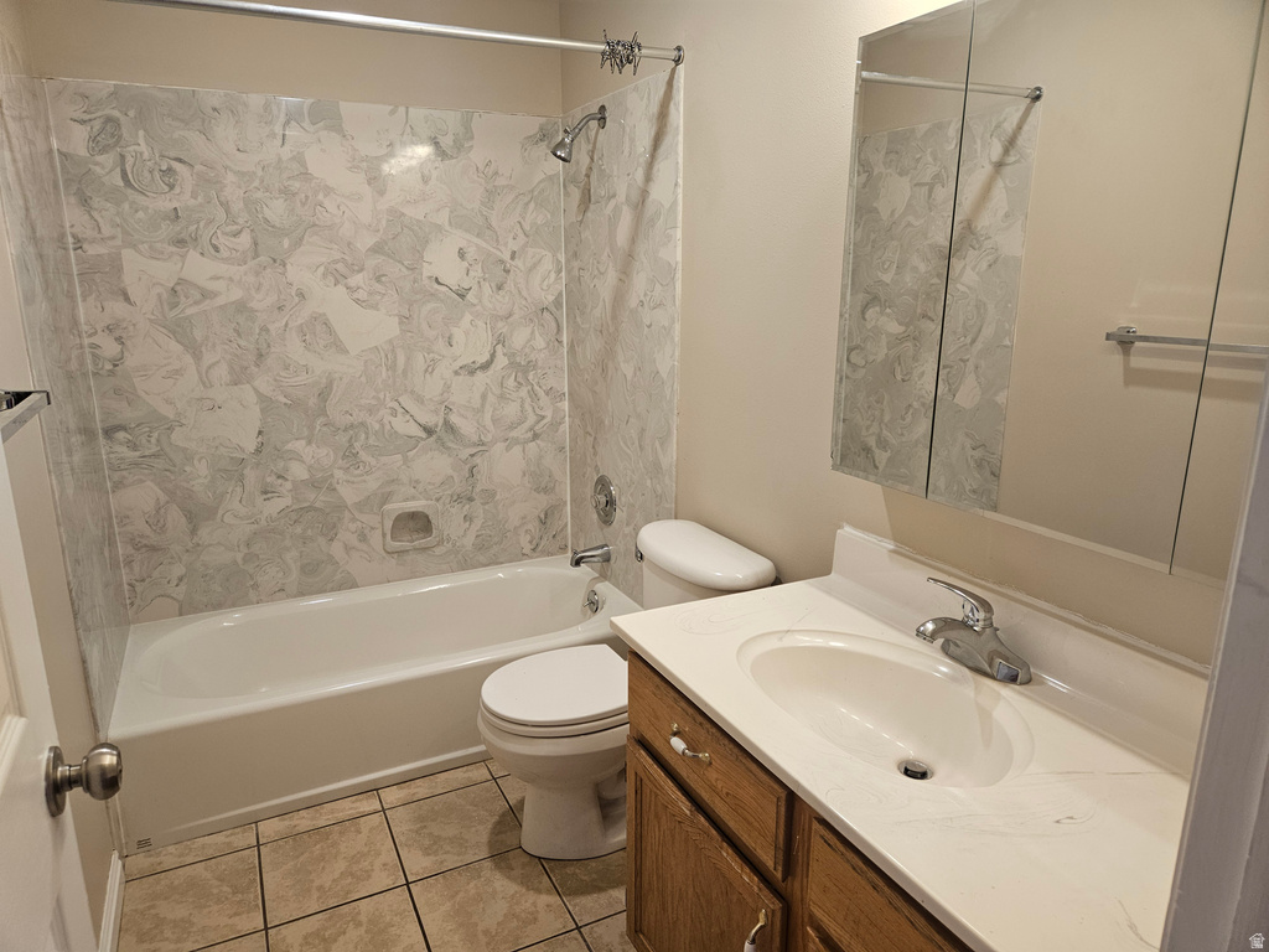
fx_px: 843
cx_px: 634
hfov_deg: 73.9
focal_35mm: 23
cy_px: 476
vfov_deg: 58.9
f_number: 1.8
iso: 160
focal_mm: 5.4
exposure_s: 1/120
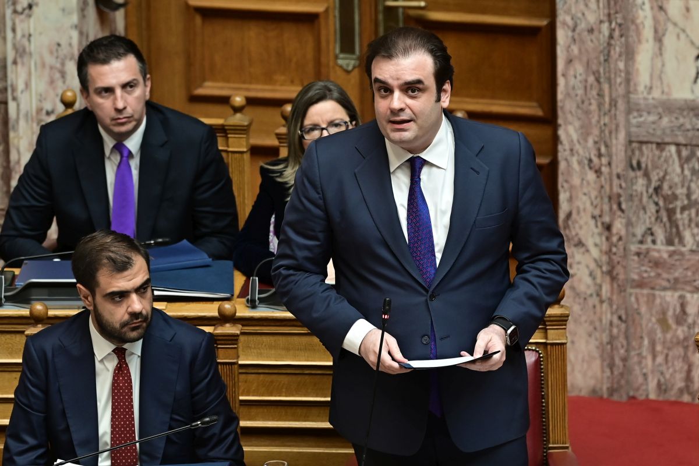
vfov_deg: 4.6
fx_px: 5825
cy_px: 233
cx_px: 350
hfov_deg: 6.9
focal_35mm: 300
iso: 800
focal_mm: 200
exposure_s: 1/250
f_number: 4
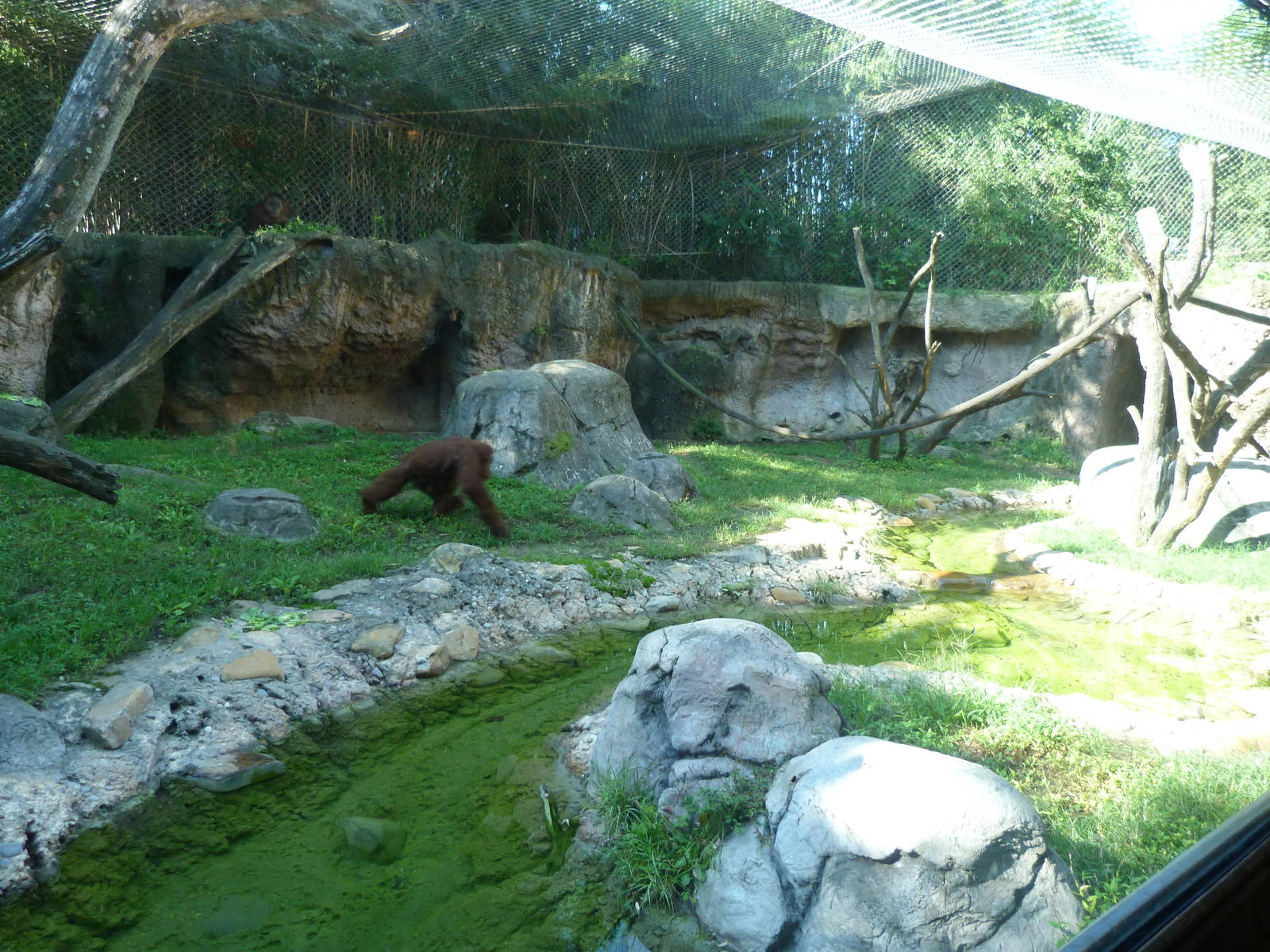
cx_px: 635
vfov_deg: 54.9
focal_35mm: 25
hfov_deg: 69.4
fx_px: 917
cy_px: 476
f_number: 2.8
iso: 160
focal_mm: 4.5
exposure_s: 1/60
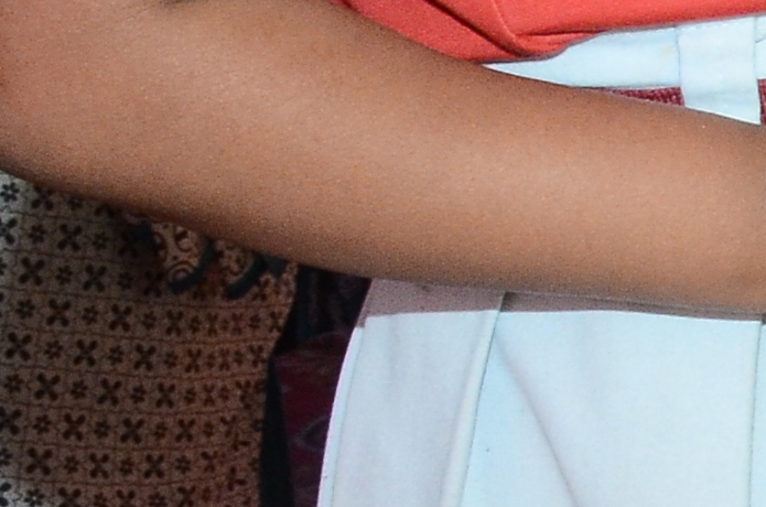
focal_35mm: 234
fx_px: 4968
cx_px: 2404
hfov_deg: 7.6
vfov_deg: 5.8
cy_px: -323
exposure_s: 1/125
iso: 1000
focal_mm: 22
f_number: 10
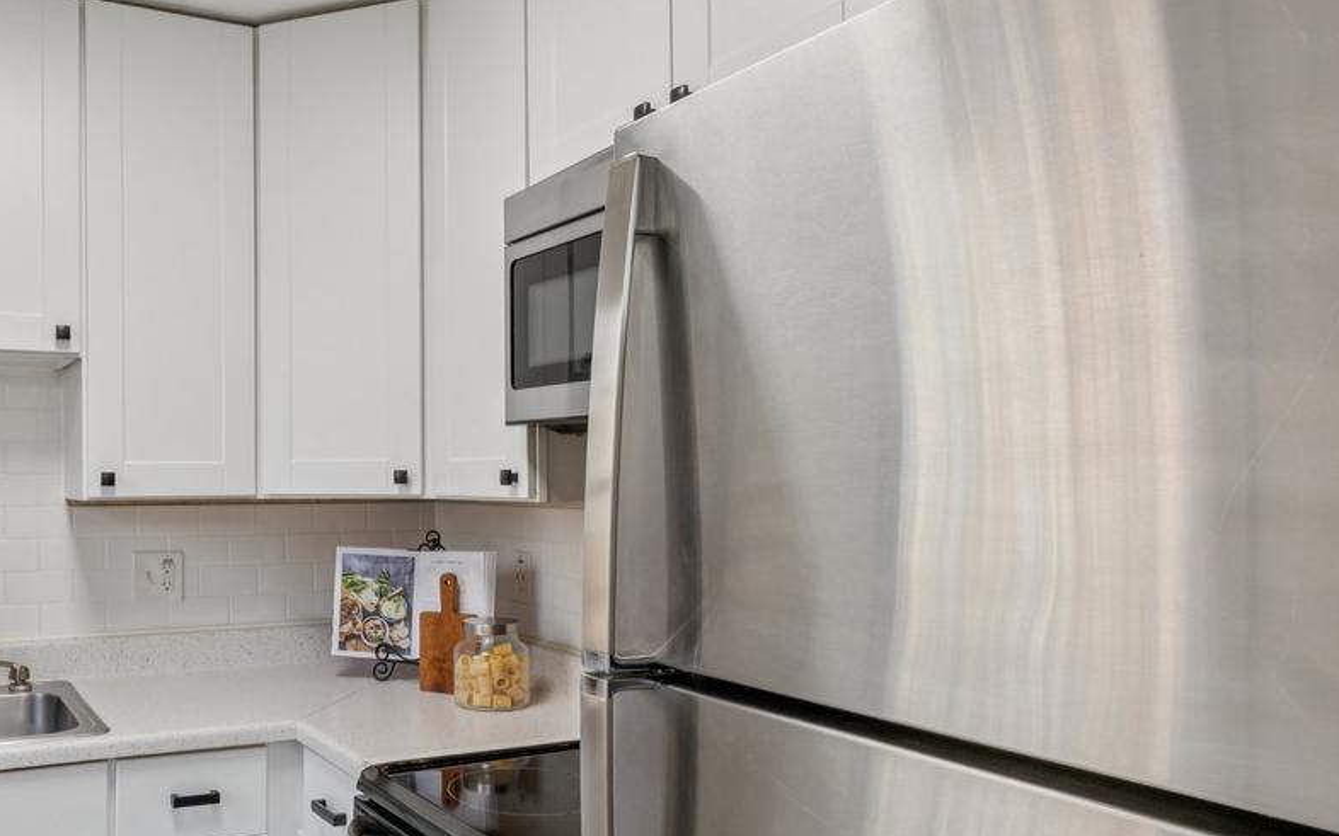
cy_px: 460
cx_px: 376
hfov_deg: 63.5
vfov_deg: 44.5
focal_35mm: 28
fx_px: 1022
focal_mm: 10
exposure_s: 1/10
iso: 250
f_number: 9
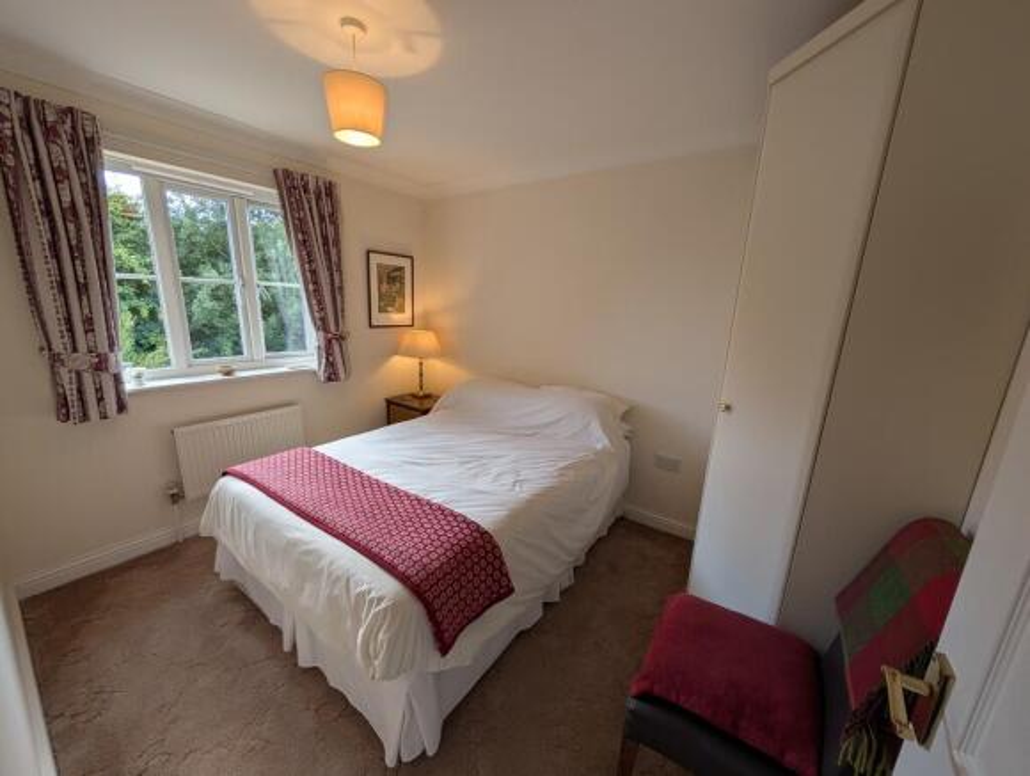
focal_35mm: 12
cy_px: 388
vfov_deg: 94.7
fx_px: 358
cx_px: 515
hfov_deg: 110.4
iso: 46
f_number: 1.7
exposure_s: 1/104
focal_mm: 2.02
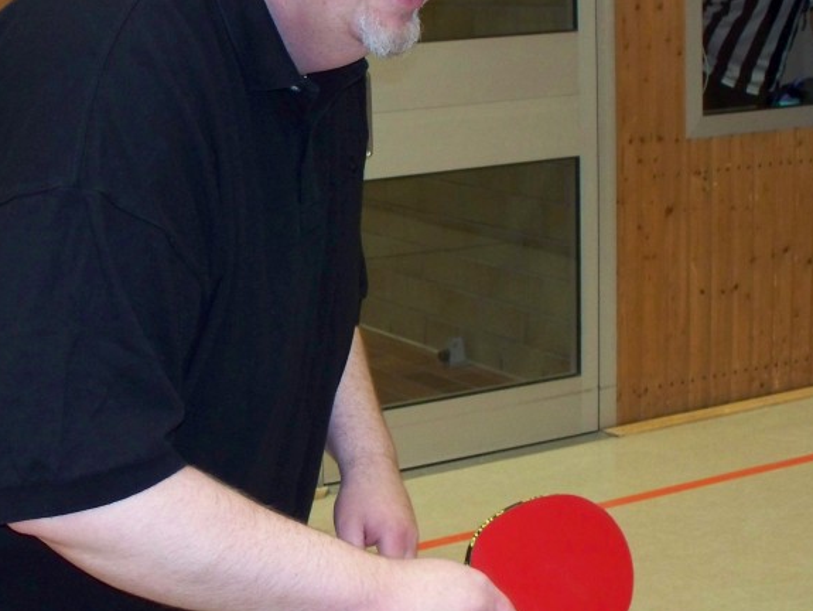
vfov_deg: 20.2
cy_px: 294
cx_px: 143
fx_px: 1716
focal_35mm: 73
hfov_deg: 26.1
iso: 200
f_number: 2.8
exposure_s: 1/30
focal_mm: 7.54
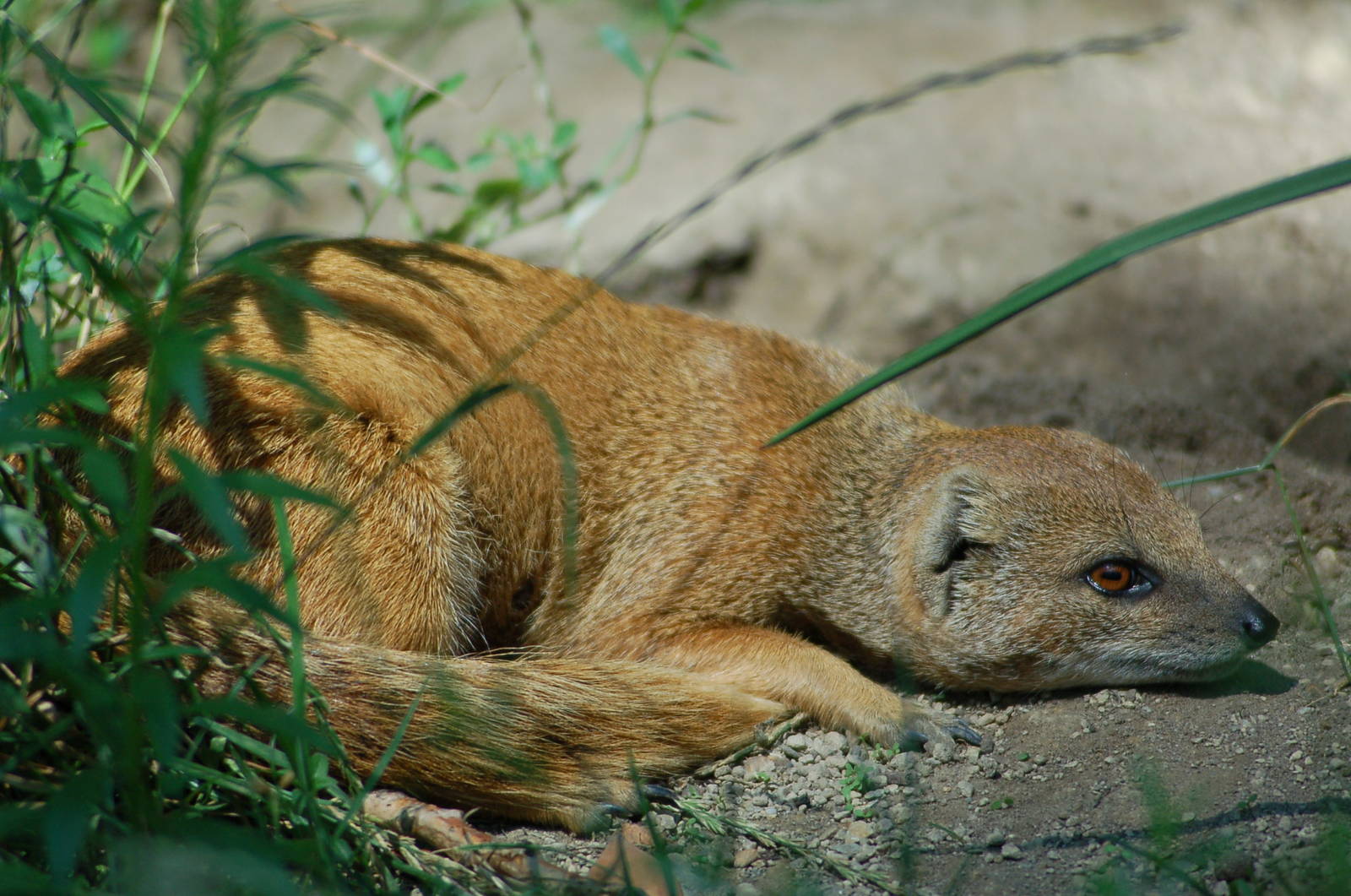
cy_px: 448
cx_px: 676
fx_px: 12925
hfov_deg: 6.0
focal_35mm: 345
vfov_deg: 4.0
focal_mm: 230
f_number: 5.6
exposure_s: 1/500
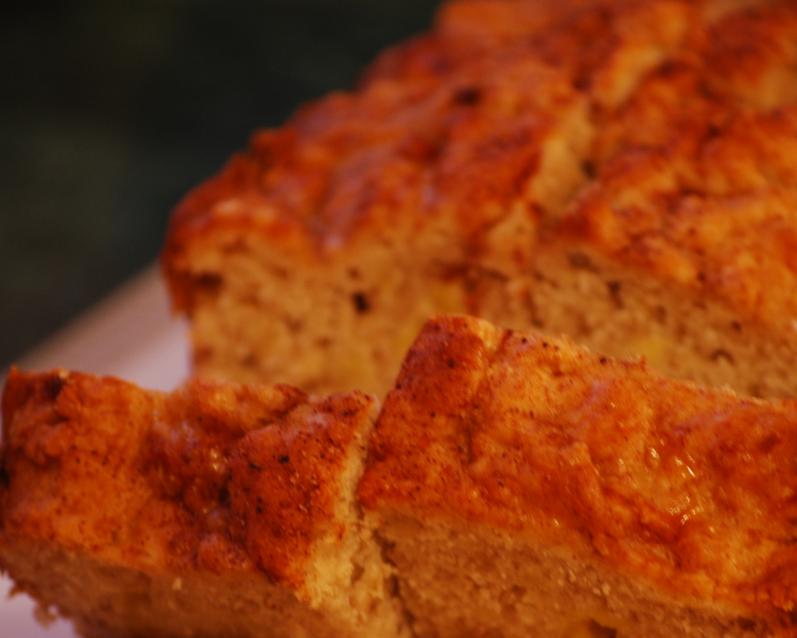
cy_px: 415
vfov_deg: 5.4
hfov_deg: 6.7
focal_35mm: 288
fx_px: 6794
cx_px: 432
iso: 400
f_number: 5
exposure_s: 1/4
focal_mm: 122
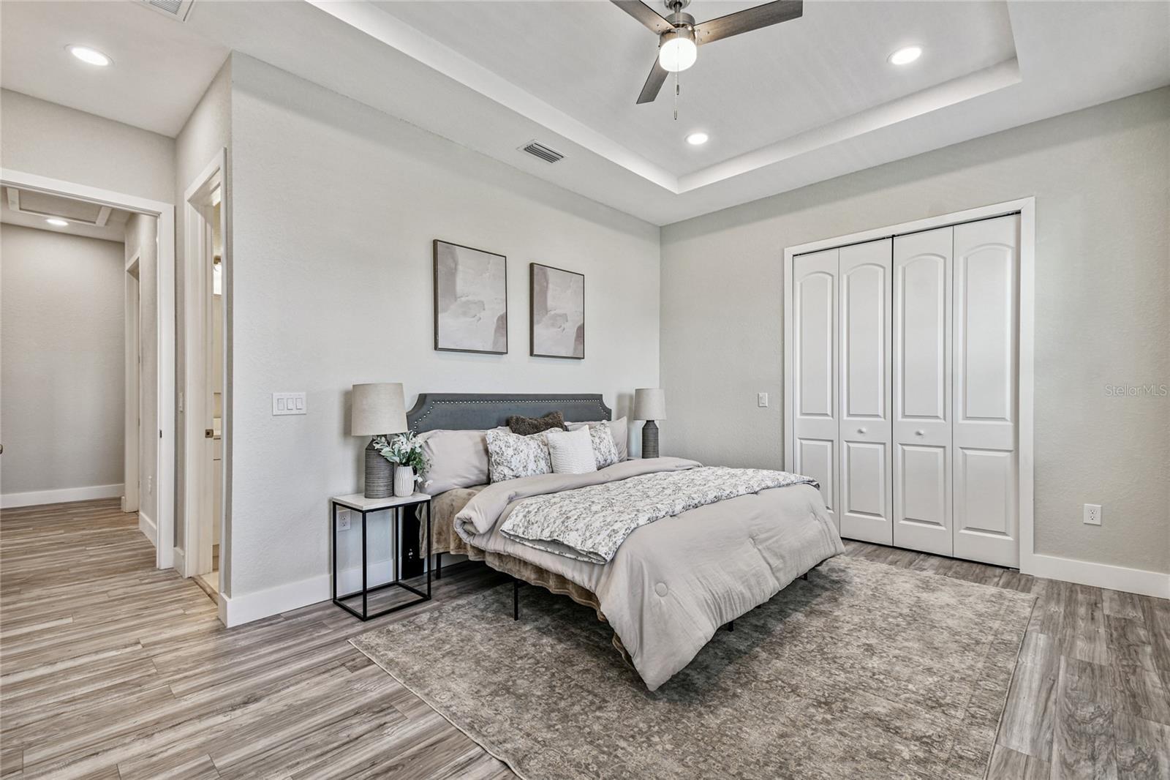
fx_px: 487
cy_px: 390
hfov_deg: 100.4
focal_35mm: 15
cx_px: 585
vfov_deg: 77.3
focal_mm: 10
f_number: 7.1
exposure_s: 1/4
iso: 100
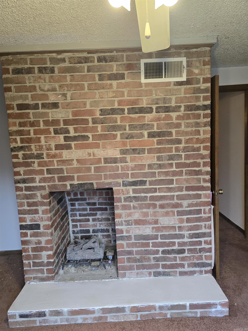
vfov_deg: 73.9
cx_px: 124
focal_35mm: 23
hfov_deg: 58.9
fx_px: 220
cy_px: 166
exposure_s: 1/120
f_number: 1.7
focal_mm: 6.3
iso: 320
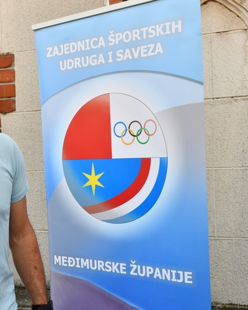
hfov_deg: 23.2
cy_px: 168
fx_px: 587
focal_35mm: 64
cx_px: 25
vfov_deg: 29.6
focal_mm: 26
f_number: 7.1
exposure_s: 1/250
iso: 200
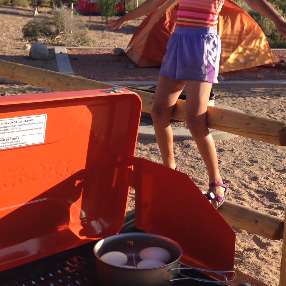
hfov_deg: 26.3
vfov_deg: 26.5
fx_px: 608
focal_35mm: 65
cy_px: 138
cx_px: 197
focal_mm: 4.12
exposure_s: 1/775
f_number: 2.4
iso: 50
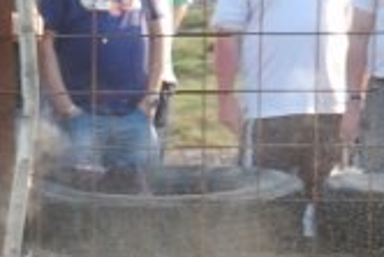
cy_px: 463
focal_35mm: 450
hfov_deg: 4.6
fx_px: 4804
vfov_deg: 3.0
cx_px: -2
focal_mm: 78
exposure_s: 1/500
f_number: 5.6
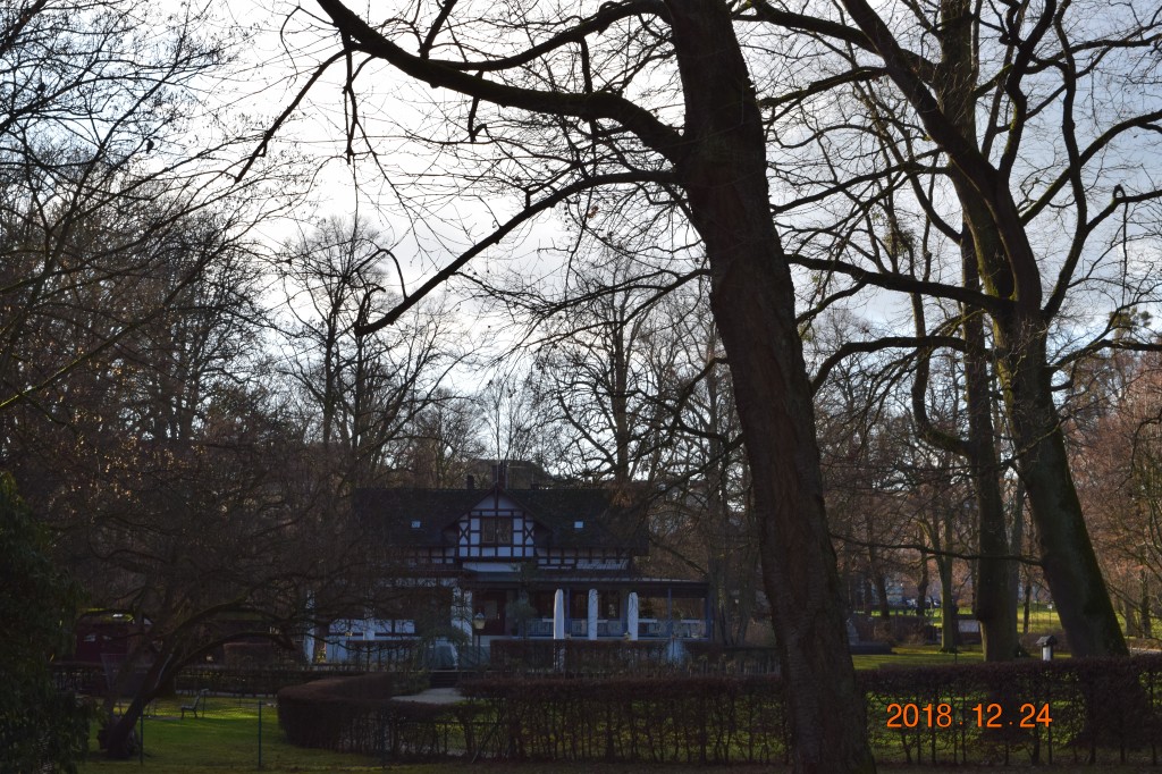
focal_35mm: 78
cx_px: 581
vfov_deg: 17.5
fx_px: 2517
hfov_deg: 26.0
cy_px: 387
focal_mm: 52
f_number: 11
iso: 400
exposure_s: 1/400
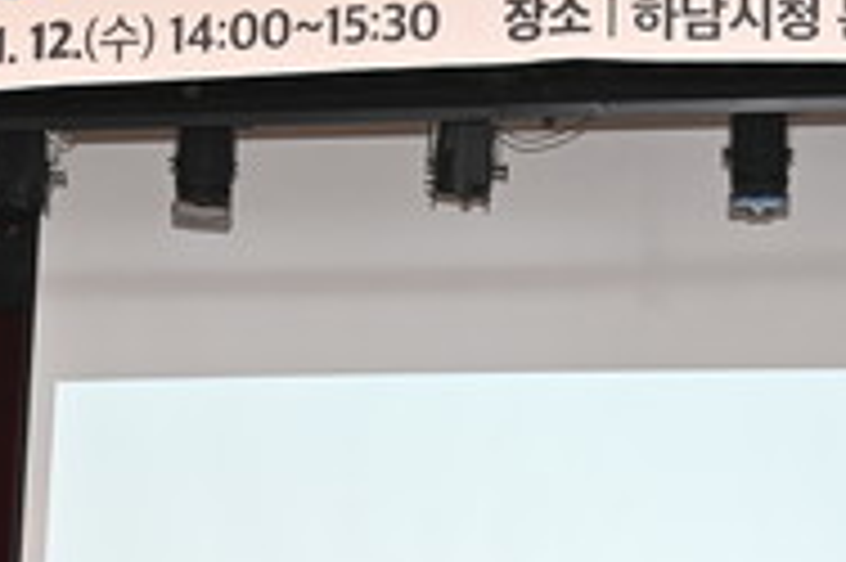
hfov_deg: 20.0
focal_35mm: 102
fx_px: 2395
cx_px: 495
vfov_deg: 13.2
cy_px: 544
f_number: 4.5
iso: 800
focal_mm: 32
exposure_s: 1/80
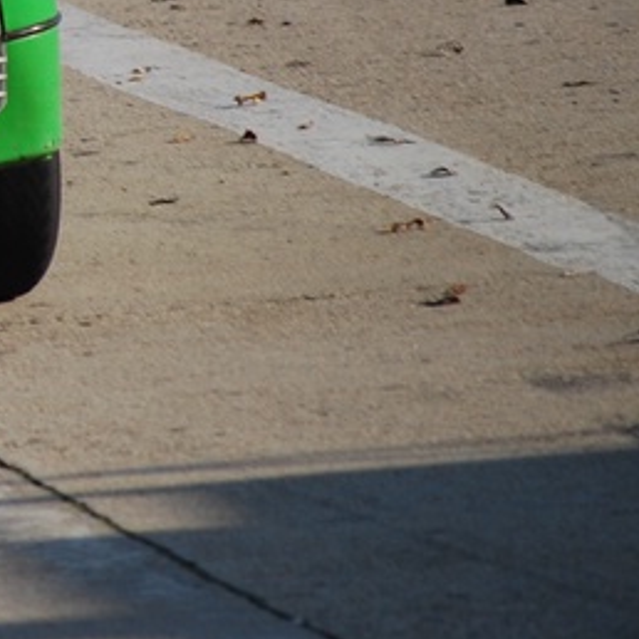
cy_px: -94
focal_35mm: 827
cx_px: -474
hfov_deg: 2.1
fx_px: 17263
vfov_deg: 2.1
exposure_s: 1/1000
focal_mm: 175
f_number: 5.6
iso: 200
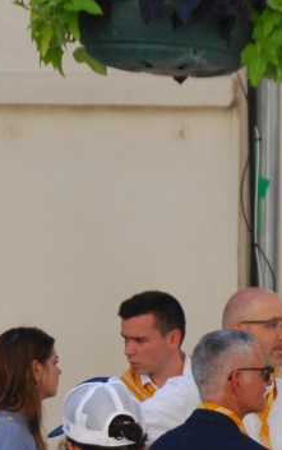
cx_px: 338
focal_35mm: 271
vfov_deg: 7.7
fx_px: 3328
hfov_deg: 4.8
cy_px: 380
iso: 400
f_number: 6.3
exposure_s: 1/500
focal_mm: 70
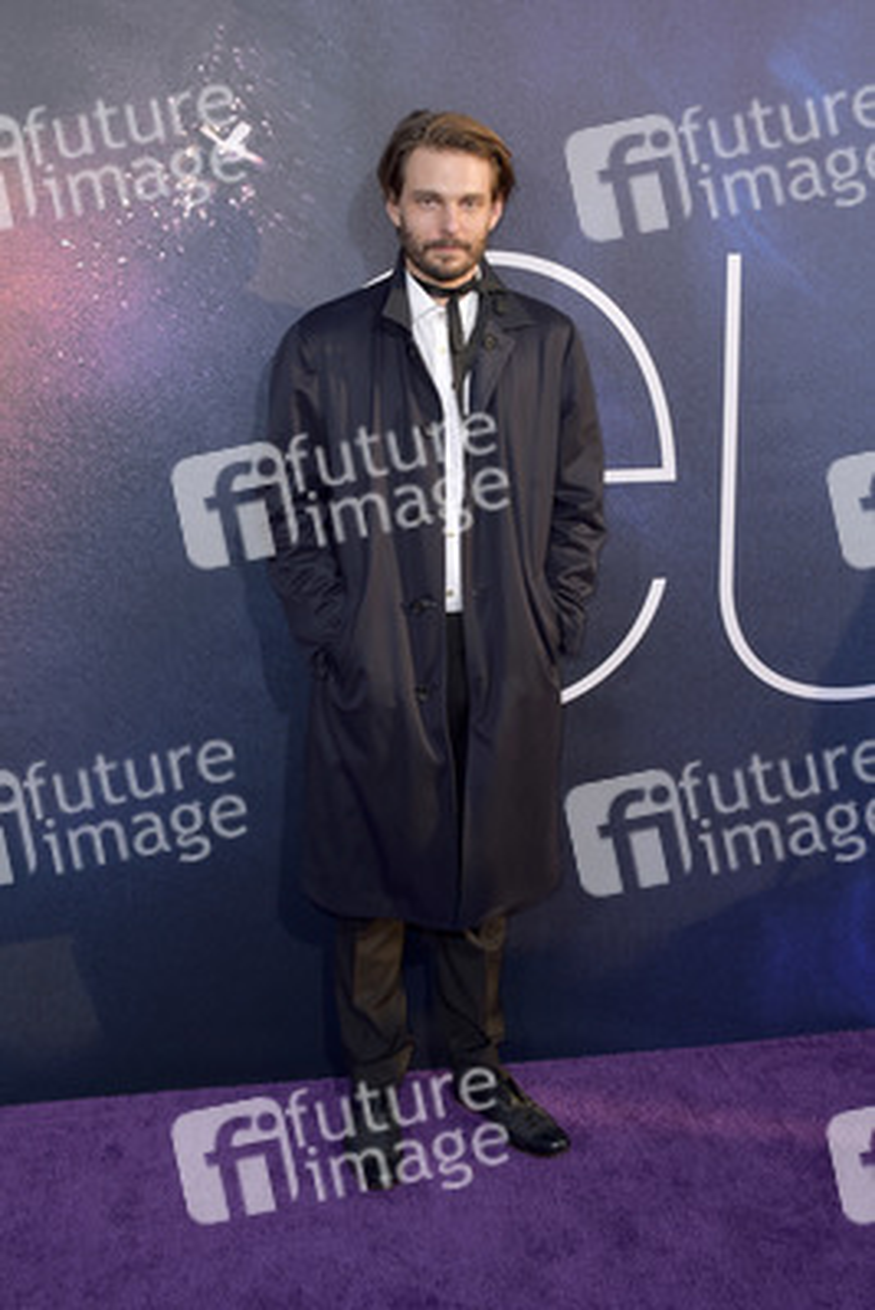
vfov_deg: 58.7
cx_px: 438
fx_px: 1166
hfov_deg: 41.1
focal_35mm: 32
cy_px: 655
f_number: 7.1
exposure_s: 1/250
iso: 100
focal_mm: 32
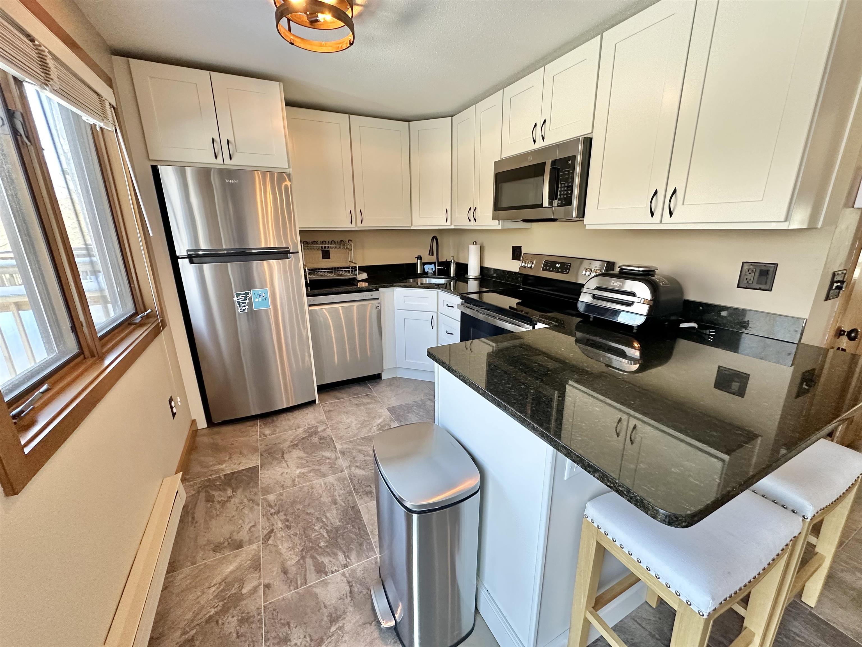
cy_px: 324
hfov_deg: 102.1
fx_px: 349
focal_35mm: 14
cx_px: 431
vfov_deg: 85.7
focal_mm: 2.22
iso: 250
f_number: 2.2
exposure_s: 1/120
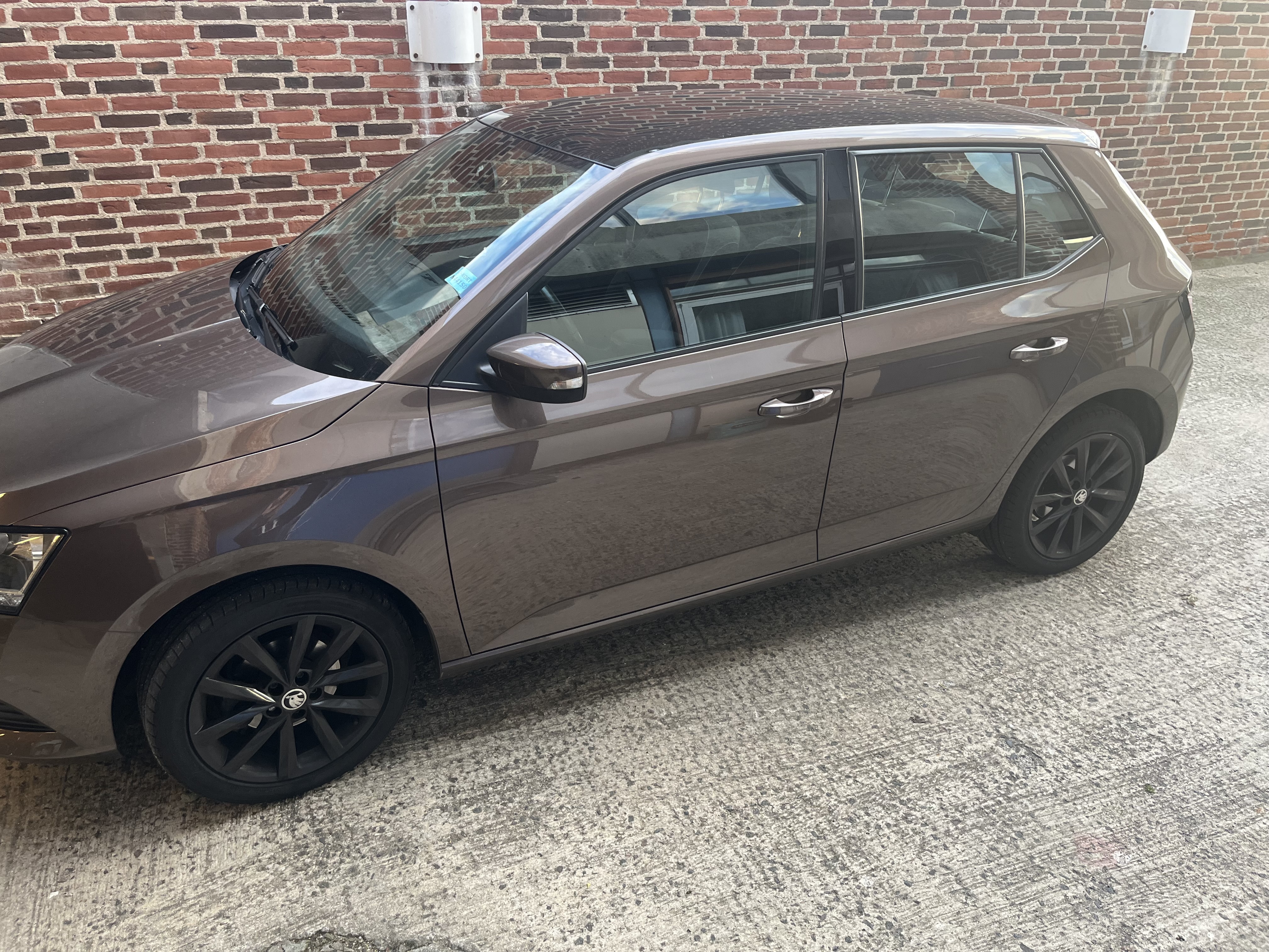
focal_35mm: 26
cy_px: 476
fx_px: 953
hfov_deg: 67.3
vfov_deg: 53.1
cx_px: 634
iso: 125
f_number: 1.6
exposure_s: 1/121
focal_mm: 5.1
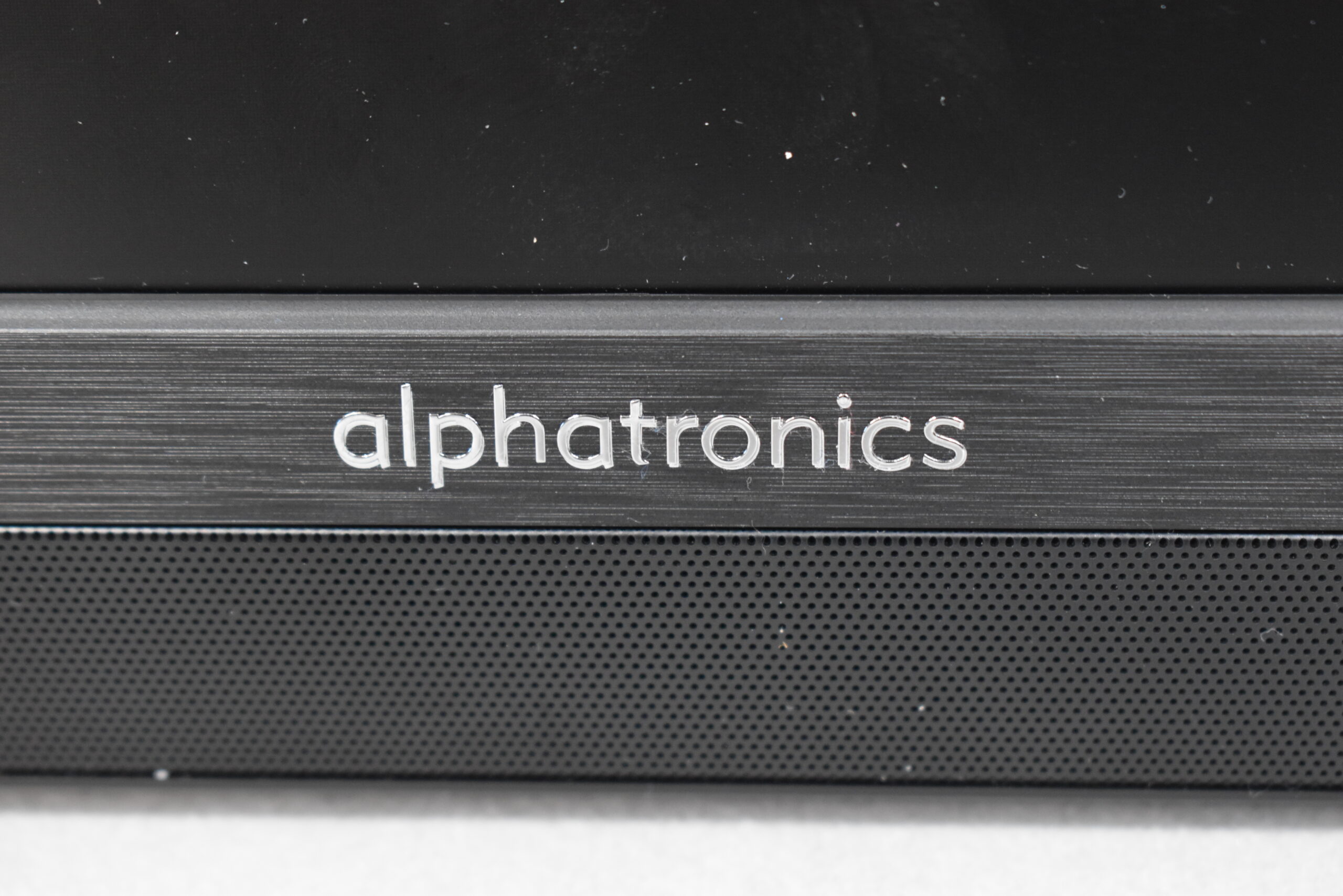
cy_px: 448
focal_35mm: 82
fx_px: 3078
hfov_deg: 24.6
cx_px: 672
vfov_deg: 16.6
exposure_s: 1/60
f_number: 5.6
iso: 2000
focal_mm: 55
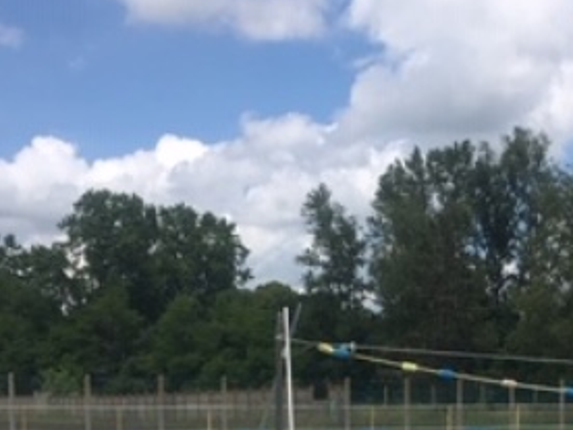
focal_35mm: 84
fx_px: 1390
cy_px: 546
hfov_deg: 23.2
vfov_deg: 16.7
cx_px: 382
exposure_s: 1/2747
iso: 25
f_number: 2.2
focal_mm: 4.15
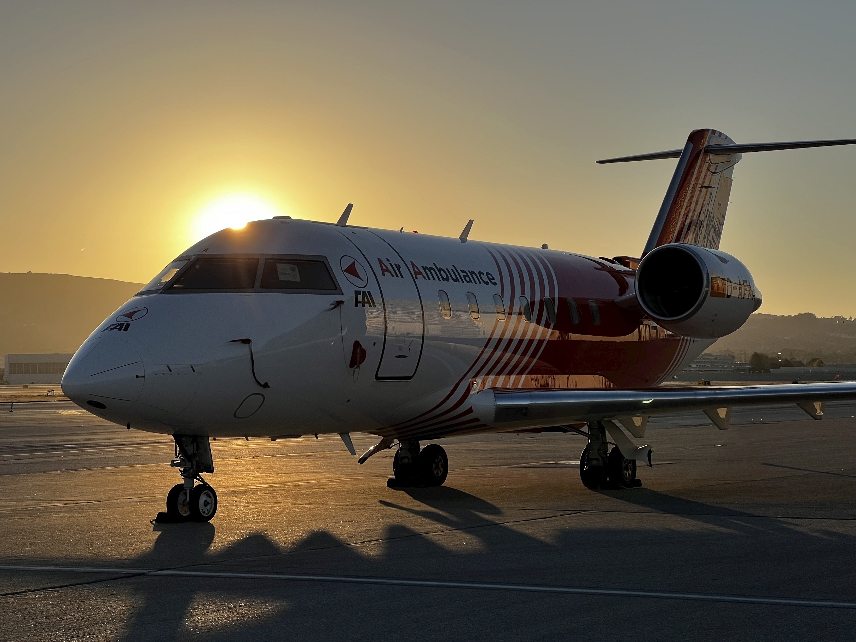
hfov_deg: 25.3
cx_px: 428
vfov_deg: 19.1
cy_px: 321
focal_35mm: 77
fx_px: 1904
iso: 32
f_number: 2.8
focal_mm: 9
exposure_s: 1/1508
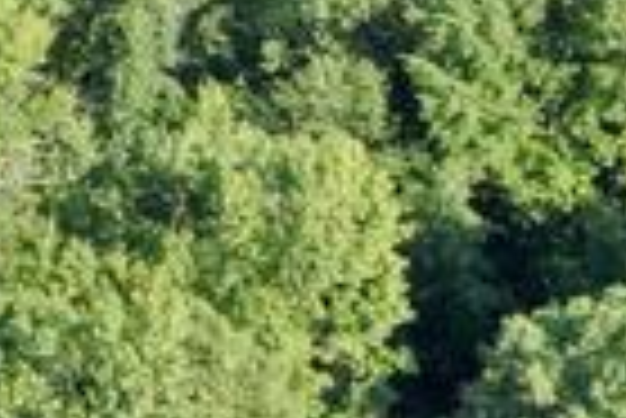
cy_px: -454
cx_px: -1067
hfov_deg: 10.3
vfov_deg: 8.1
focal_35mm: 162
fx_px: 2820
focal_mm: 8.38
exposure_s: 1/1500
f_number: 2.8
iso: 100
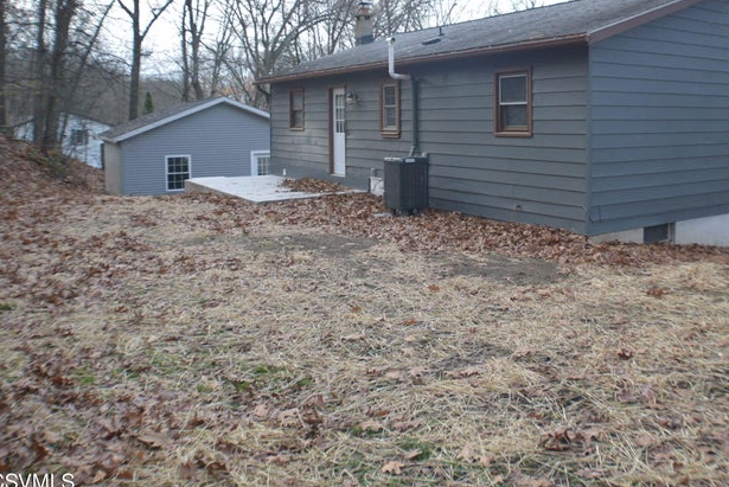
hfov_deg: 45.7
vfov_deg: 31.5
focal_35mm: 42
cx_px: 485
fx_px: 851
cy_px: 137
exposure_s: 1/800
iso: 900
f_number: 3.5
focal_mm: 18
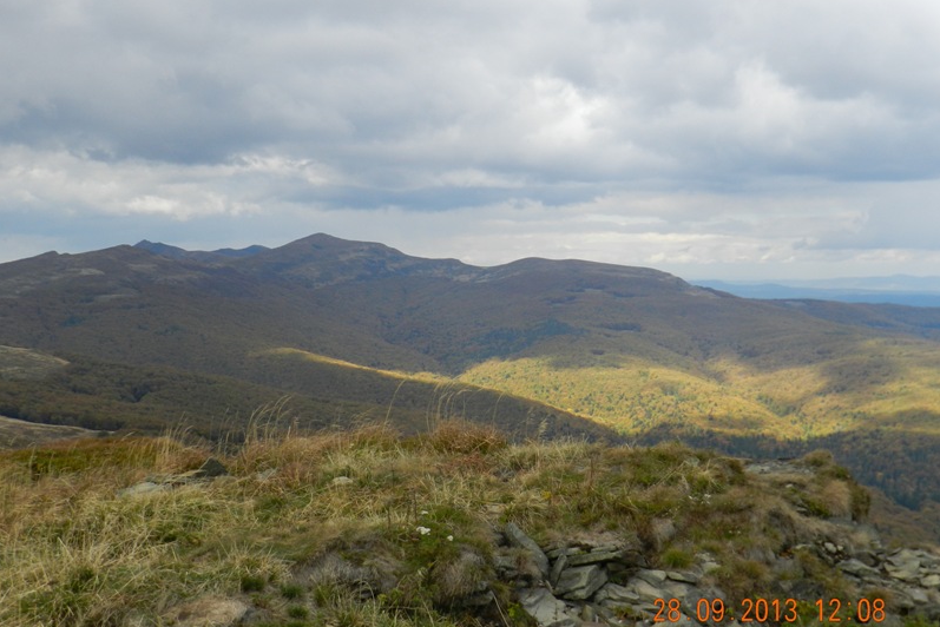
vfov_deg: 28.1
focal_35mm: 48
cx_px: 471
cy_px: 330
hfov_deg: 41.1
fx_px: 1254
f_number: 4.2
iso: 160
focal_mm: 8.1
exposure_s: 1/640
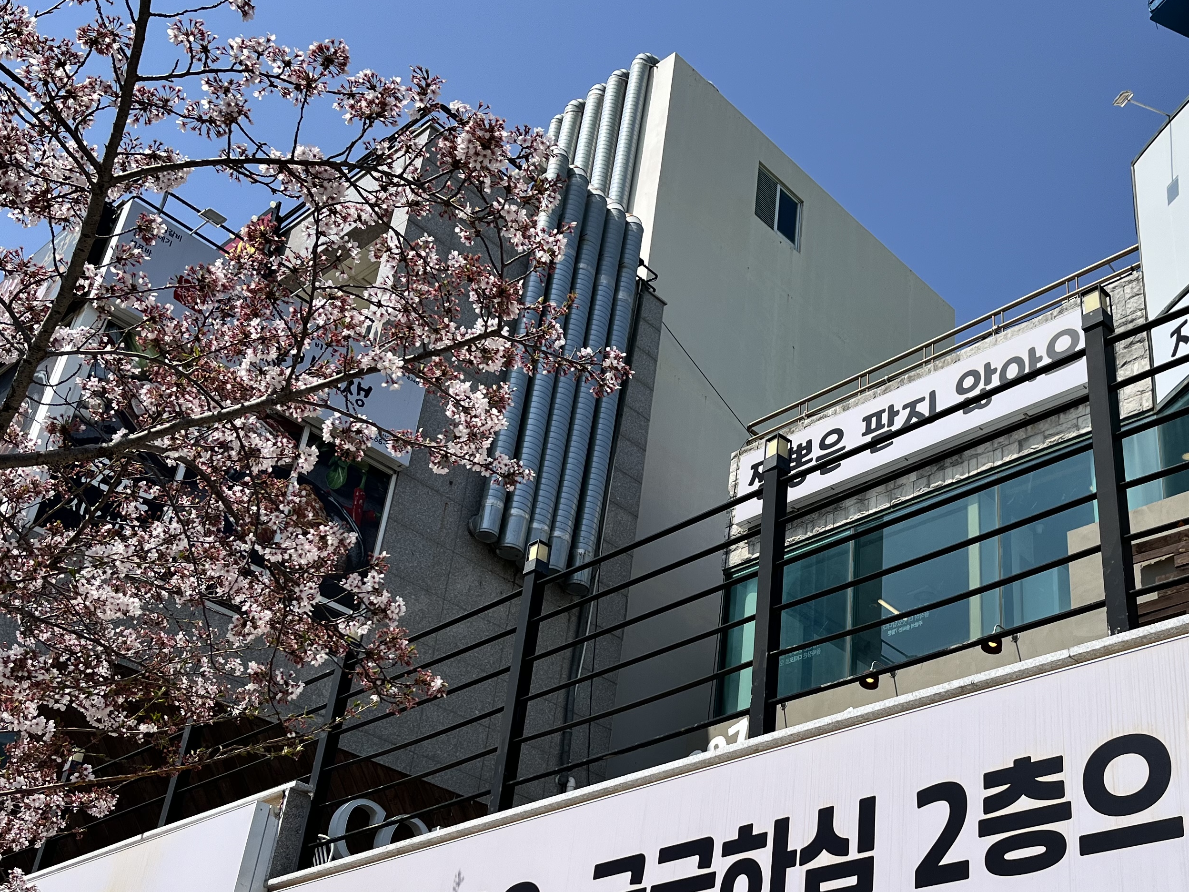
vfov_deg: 34.2
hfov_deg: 44.2
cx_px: 788
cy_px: 550
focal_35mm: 42
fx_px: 1443
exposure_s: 1/5556
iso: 50
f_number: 1.6
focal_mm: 5.1
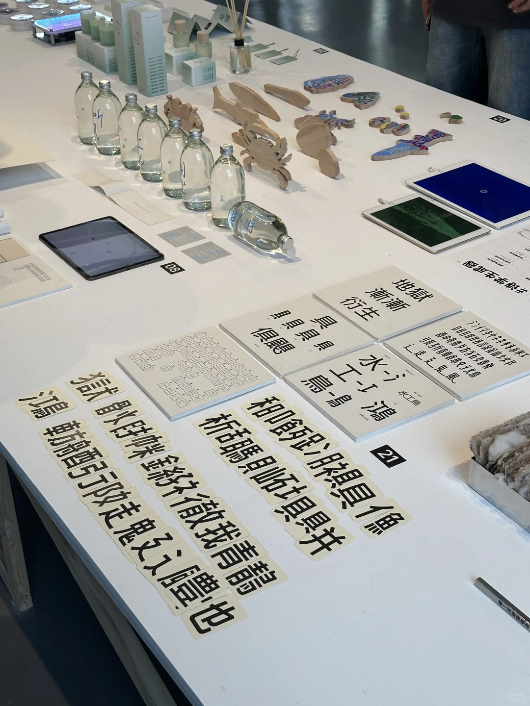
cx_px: 265
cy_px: 353
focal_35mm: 48
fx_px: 980
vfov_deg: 39.7
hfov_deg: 30.3
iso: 64
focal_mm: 6.86
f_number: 1.78
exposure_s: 1/240
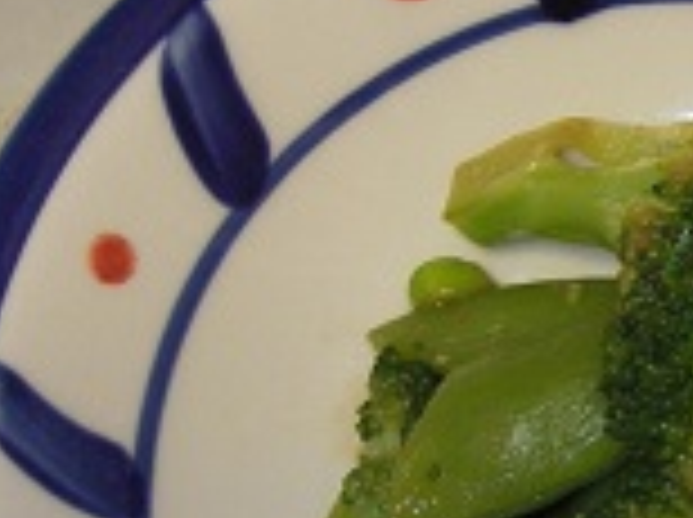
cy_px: 471
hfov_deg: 17.3
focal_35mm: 111
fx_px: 2219
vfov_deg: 13.2
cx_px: 706
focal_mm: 6.3
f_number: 3.3
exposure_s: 1/30
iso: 100
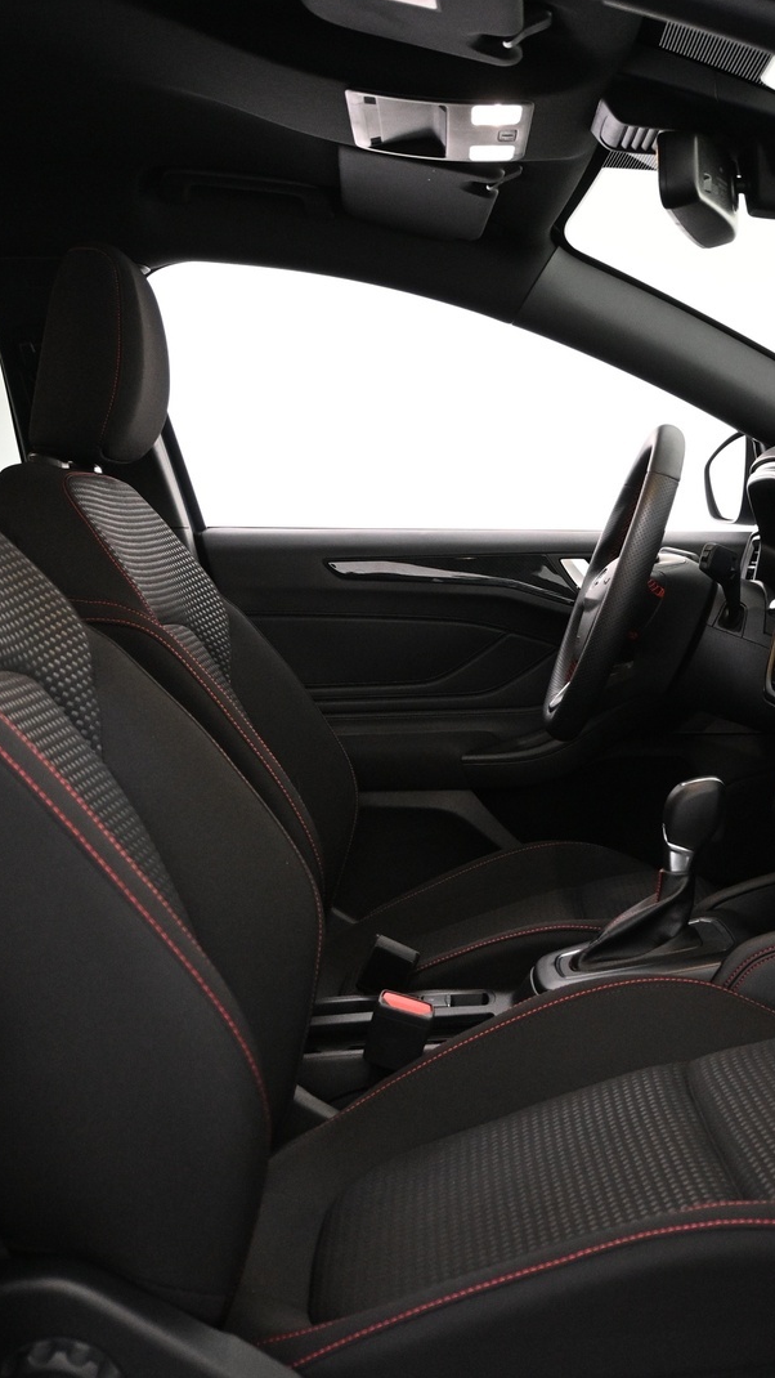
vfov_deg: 44.2
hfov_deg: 25.7
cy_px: 684
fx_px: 1695
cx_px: 471
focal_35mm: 46
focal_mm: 19.5
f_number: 3.8
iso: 1600
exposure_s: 1/40
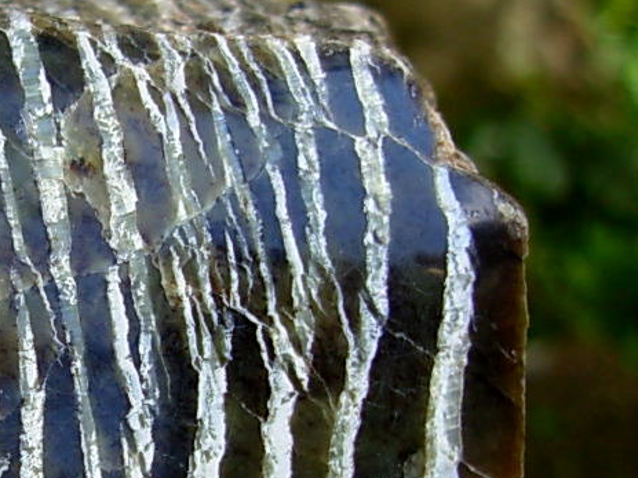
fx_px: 1548
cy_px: 332
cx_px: -28
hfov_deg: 22.2
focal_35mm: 84
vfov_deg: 17.5
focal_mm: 6.3
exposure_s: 1/114
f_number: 2.9
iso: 50
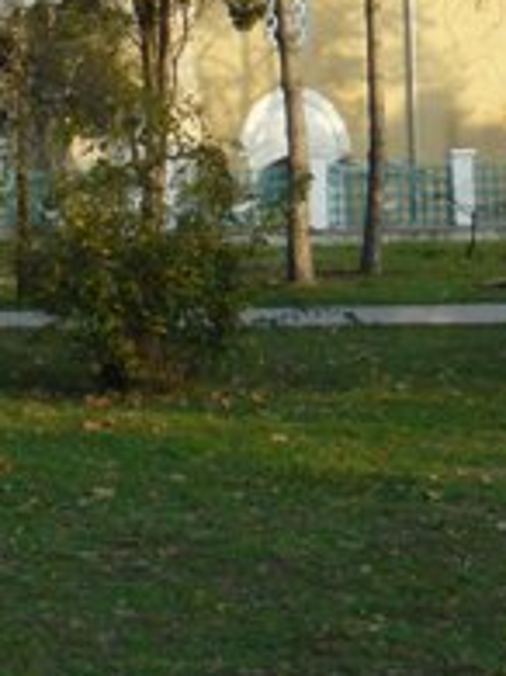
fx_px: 2302
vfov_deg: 15.8
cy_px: -218
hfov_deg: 12.5
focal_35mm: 118
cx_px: 55
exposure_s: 1/200
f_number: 5
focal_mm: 6
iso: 200
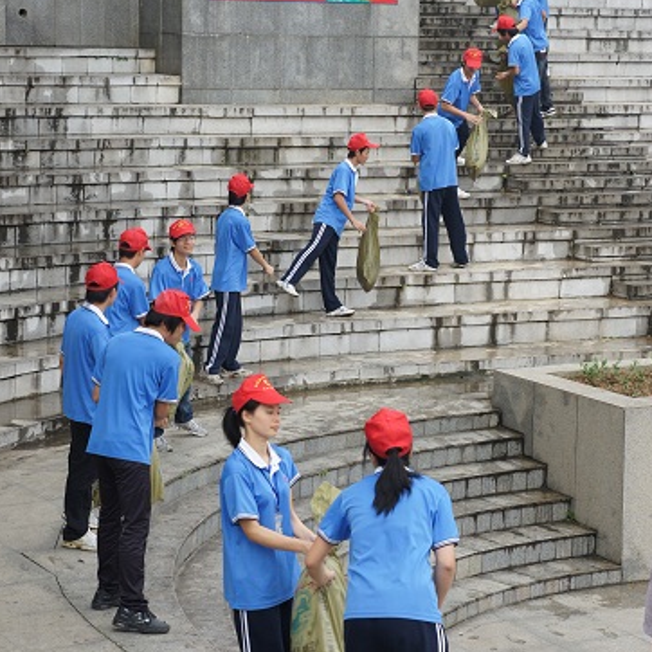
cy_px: 267
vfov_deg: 17.9
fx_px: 2067
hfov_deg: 17.9
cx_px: 325
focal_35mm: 97
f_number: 7.1
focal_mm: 50
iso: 200
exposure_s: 1/125
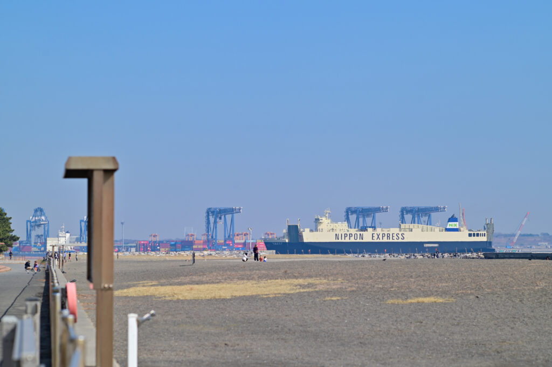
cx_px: 276
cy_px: 184
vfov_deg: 13.0
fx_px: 1609
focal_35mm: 105
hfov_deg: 19.5
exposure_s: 1/1000
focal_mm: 105
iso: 100
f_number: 2.5
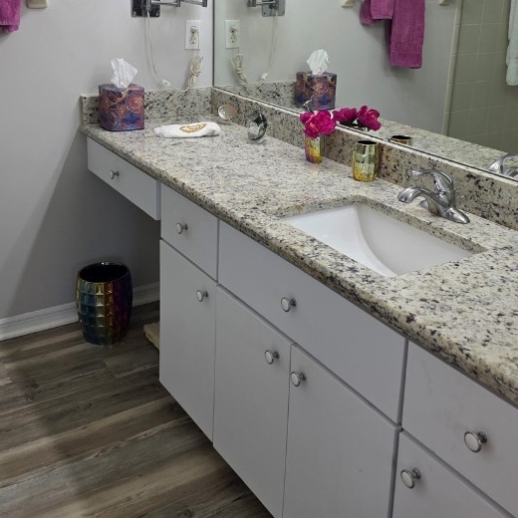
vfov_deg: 41.2
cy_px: 164
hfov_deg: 41.8
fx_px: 677
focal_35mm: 40
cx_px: 244
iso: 64
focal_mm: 6.3
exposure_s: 1/120
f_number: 1.7
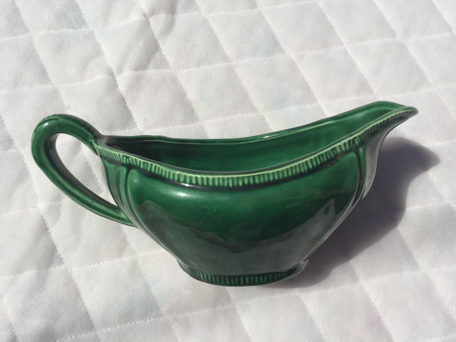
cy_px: 171
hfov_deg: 61.7
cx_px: 228
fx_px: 382
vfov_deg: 48.2
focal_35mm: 29
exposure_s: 1/6623
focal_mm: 4.15
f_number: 2.2
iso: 32
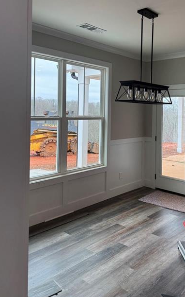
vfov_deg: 59.0
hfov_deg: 38.8
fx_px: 258
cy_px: 115
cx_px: 130
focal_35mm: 32
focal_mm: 6.76
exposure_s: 1/150
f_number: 1.78
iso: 80
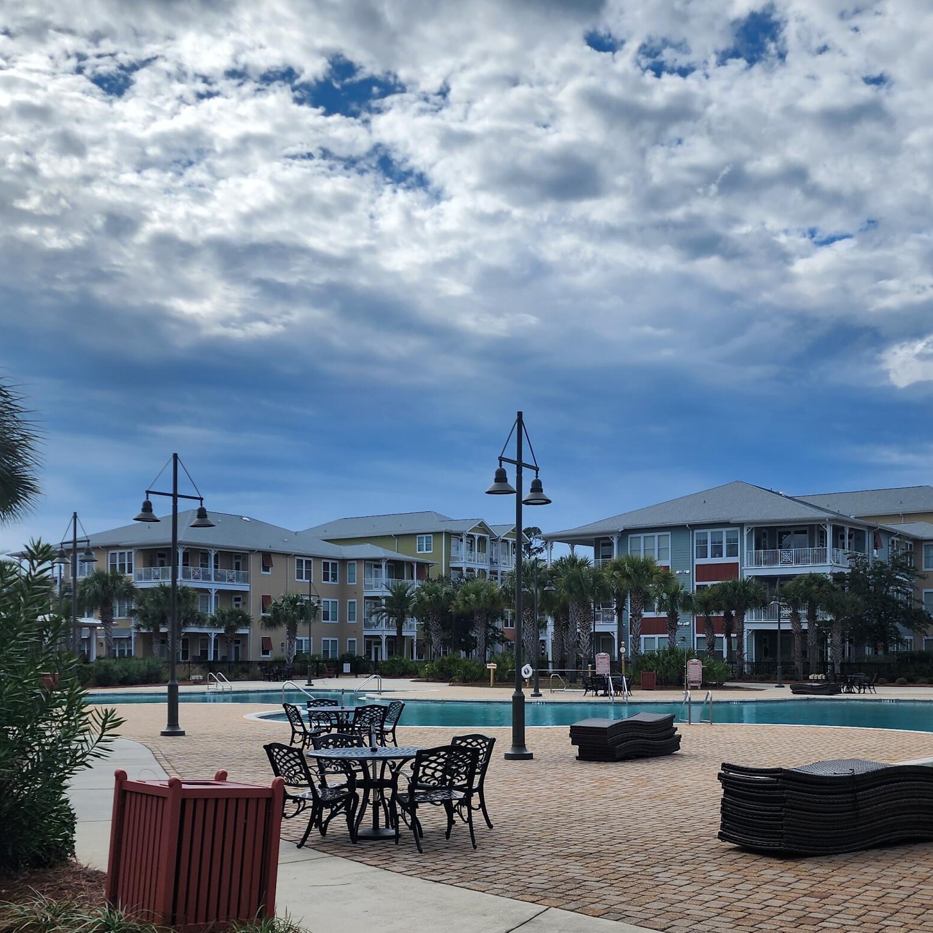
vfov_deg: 42.2
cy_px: 633
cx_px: 462
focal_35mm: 39
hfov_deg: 42.8
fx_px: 1189
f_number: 1.8
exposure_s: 1/1789
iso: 12
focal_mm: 6.4
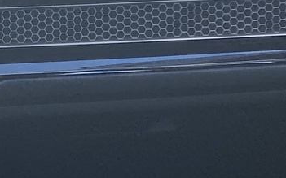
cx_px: -152
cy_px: 76
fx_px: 1254
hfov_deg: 12.3
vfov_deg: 8.1
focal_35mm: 161
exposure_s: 1/281
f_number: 1.8
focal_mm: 4.25
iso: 32
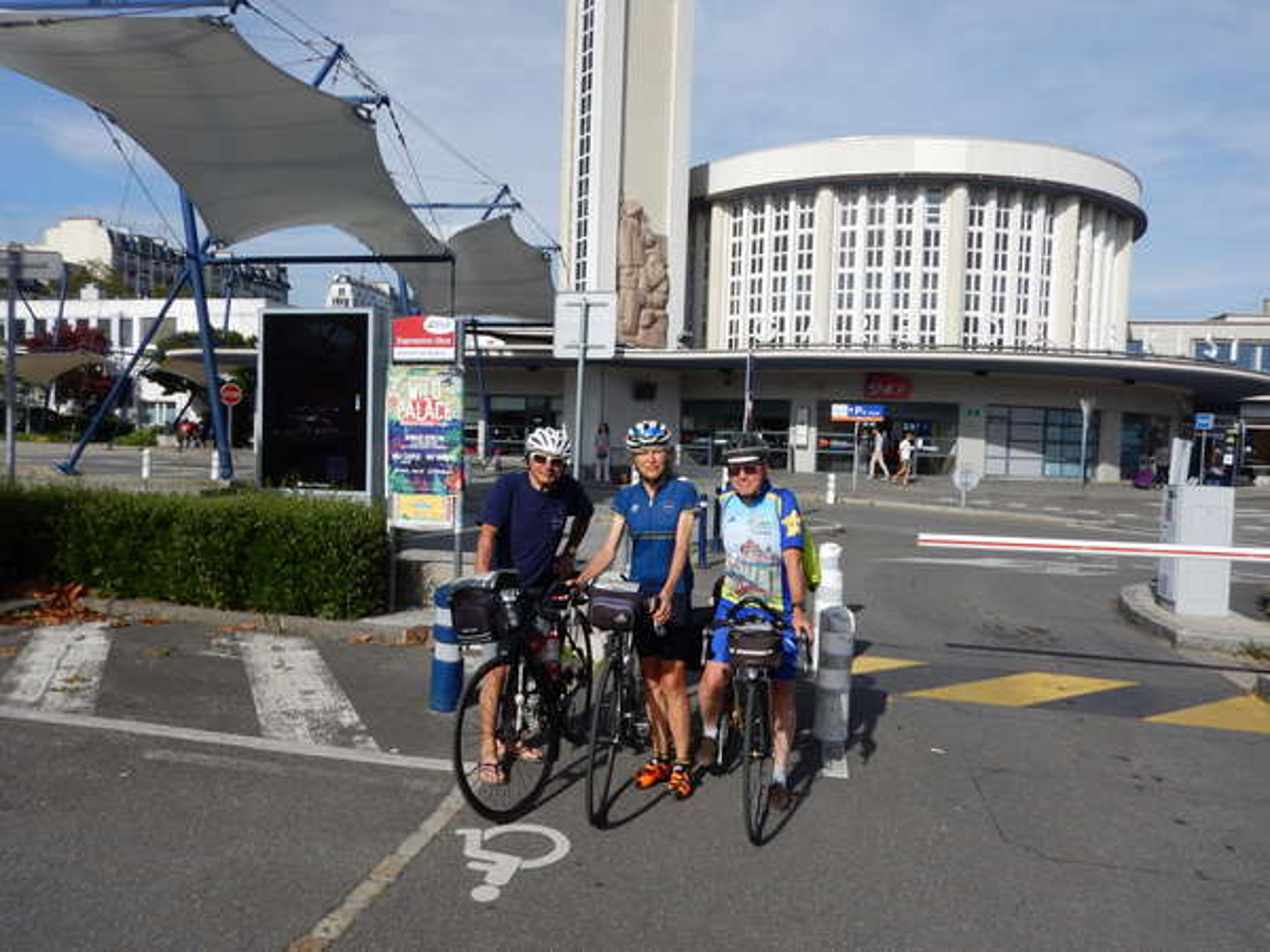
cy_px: 476
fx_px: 881
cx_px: 635
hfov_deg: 71.6
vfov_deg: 56.8
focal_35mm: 24
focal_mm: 4.3
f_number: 4.1
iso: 125
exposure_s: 1/1500
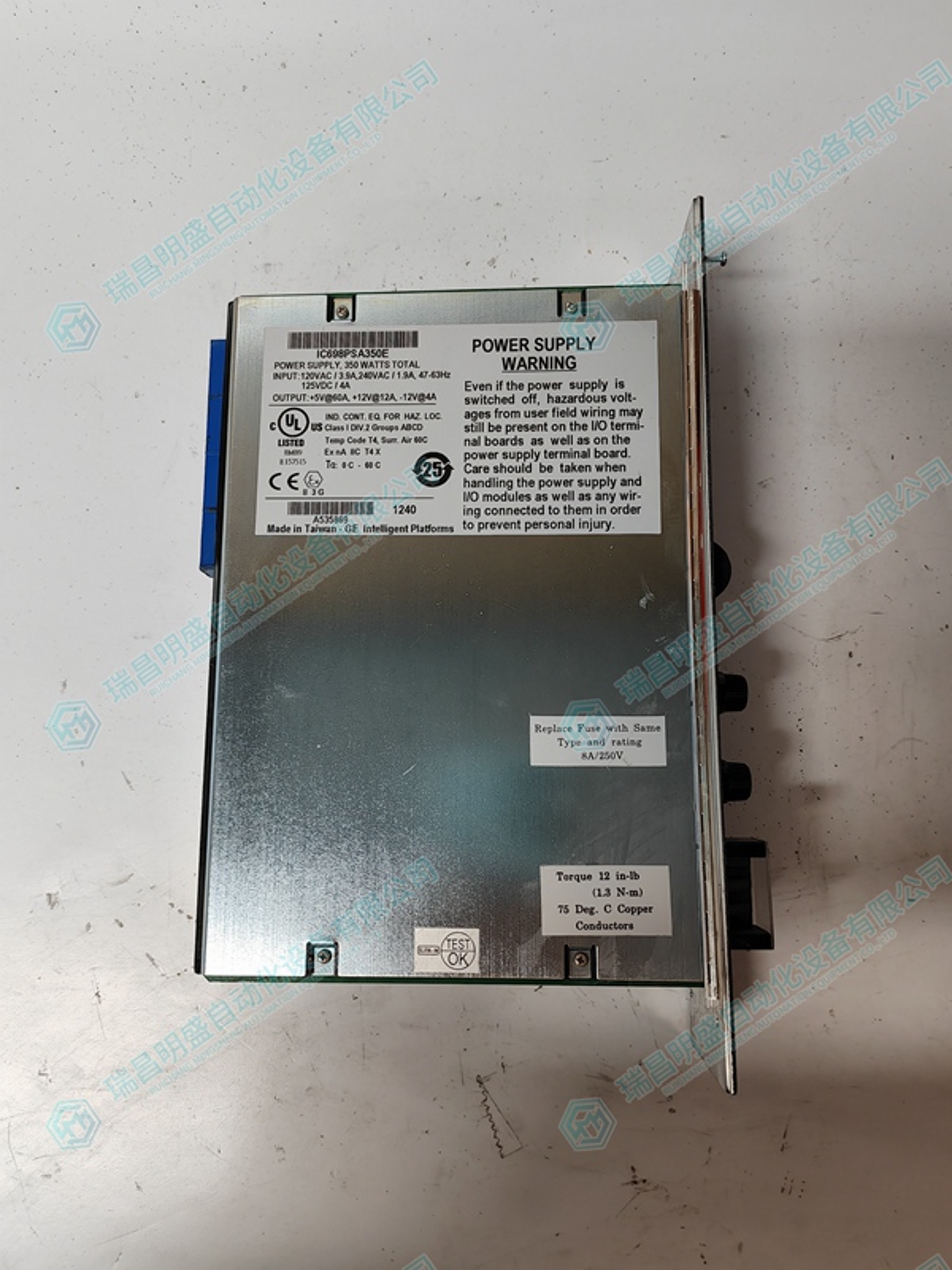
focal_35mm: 27
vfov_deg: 65.3
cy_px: 635
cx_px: 476
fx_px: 990
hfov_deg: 51.4
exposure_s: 1/100
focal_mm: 6.12
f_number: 1.9
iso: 640
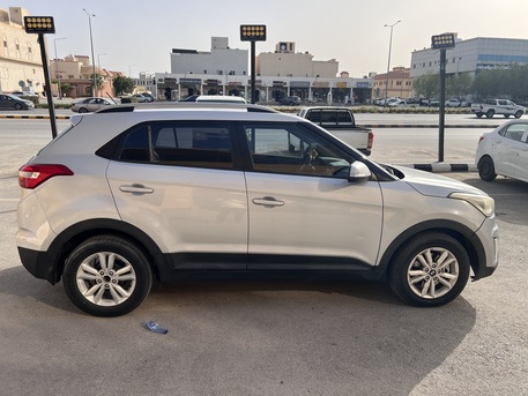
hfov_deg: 67.3
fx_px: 397
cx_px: 264
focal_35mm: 26
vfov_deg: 53.1
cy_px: 198
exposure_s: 1/2841
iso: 50
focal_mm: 5.7
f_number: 1.5
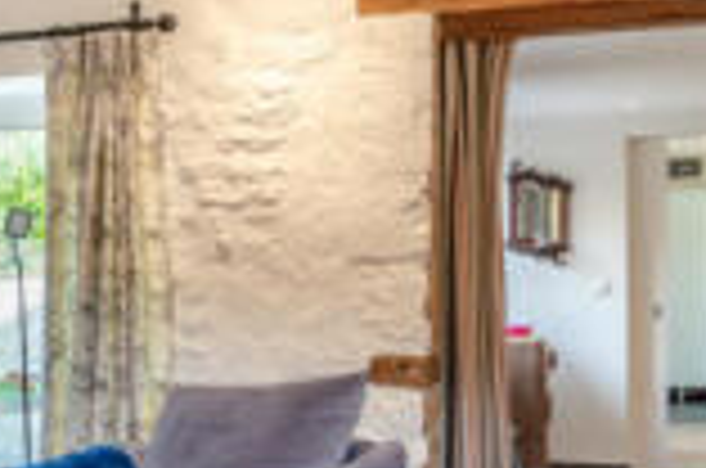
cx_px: -324
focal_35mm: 67
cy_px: 284
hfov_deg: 24.3
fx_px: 1311
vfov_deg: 20.2
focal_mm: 16
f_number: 8
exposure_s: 1/20
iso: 100
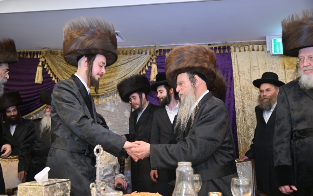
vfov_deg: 38.3
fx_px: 282
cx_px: 156
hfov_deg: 58.1
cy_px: 98
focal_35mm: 33
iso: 1000
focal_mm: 32
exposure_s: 1/160
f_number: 4
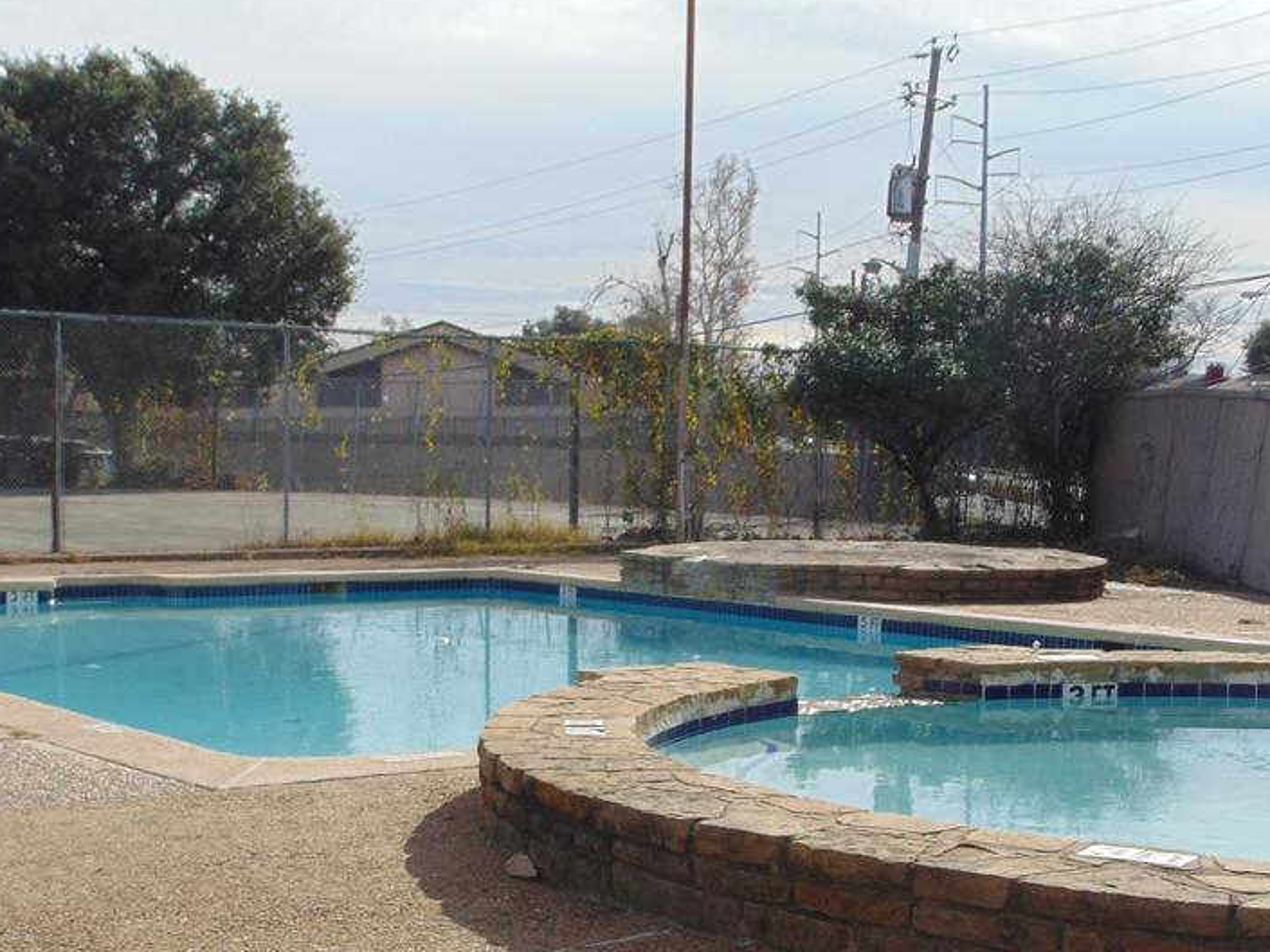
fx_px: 2238
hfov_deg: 31.7
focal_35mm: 61
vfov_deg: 23.9
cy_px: 650
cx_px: 672
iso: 80
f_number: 8.7
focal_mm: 7.6
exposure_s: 1/200
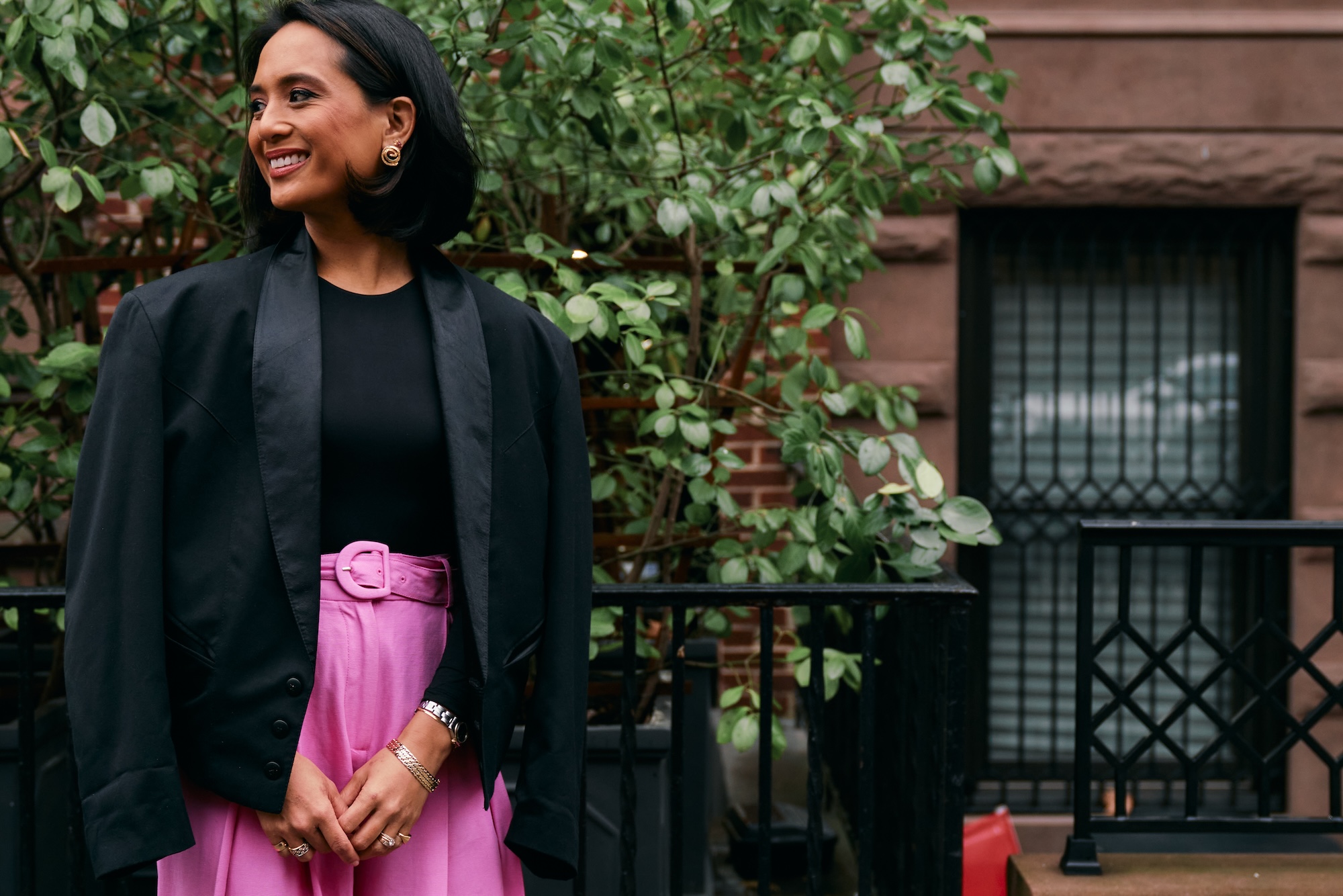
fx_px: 2015
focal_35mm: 54
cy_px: 448
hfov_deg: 36.9
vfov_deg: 25.1
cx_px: 672
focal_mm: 36
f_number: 2.8
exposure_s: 1/250
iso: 400
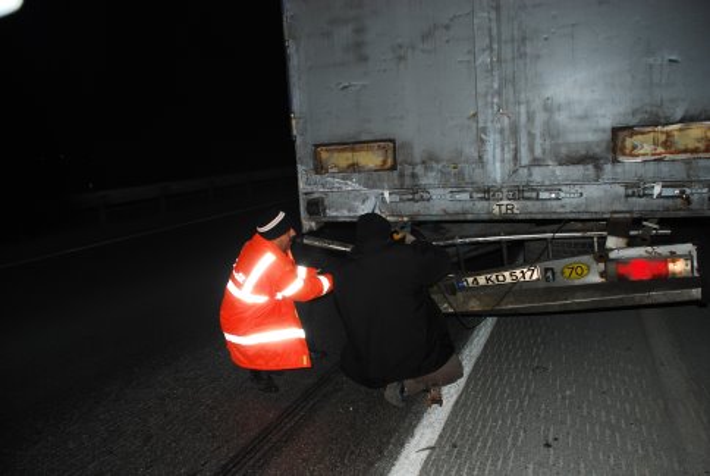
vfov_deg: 43.7
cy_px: 238
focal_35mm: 30
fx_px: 592
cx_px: 355
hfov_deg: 61.9
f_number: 3.8
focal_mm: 20
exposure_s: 1/60
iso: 200
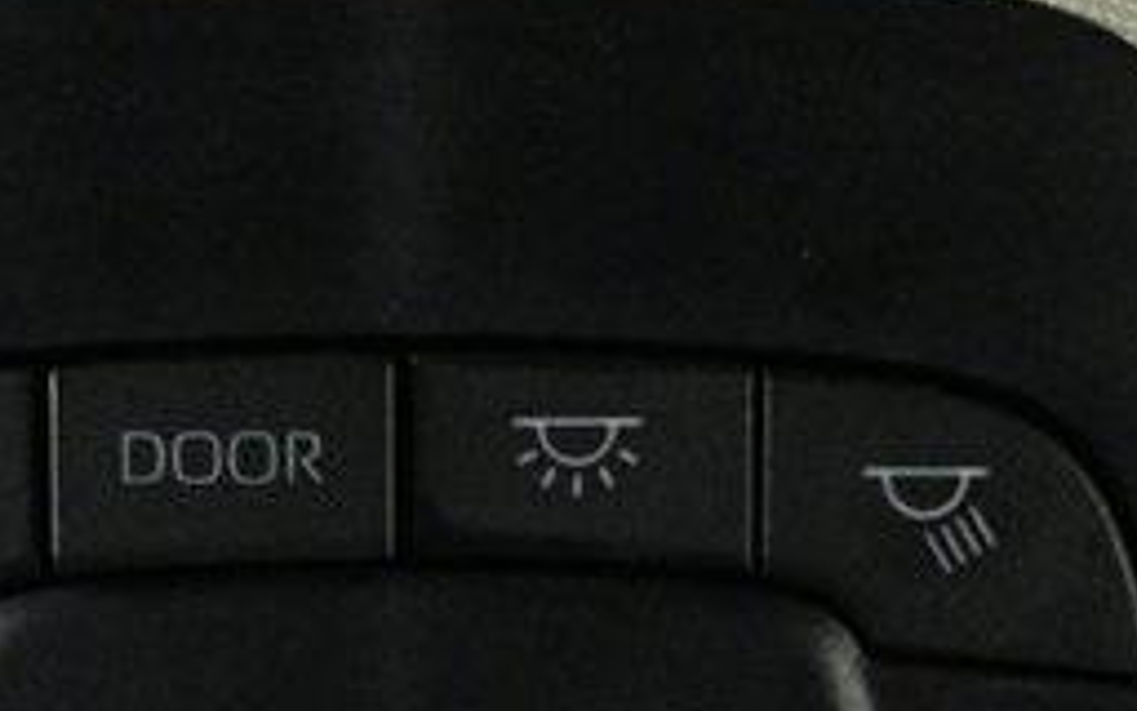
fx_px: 3409
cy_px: 673
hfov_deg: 18.9
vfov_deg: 11.8
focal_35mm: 110
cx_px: 453
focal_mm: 18
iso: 8000
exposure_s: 1/60
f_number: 3.5
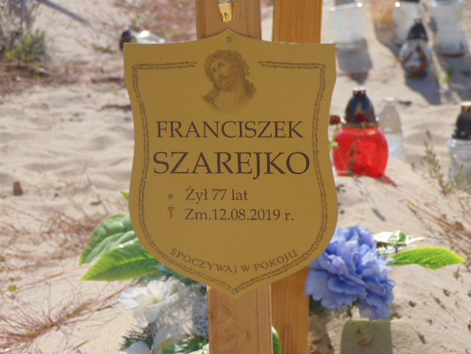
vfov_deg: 7.3
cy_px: 177
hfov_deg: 9.7
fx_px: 2762
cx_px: 236
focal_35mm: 203
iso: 80
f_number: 4.1
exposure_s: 1/1000
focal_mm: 36.4
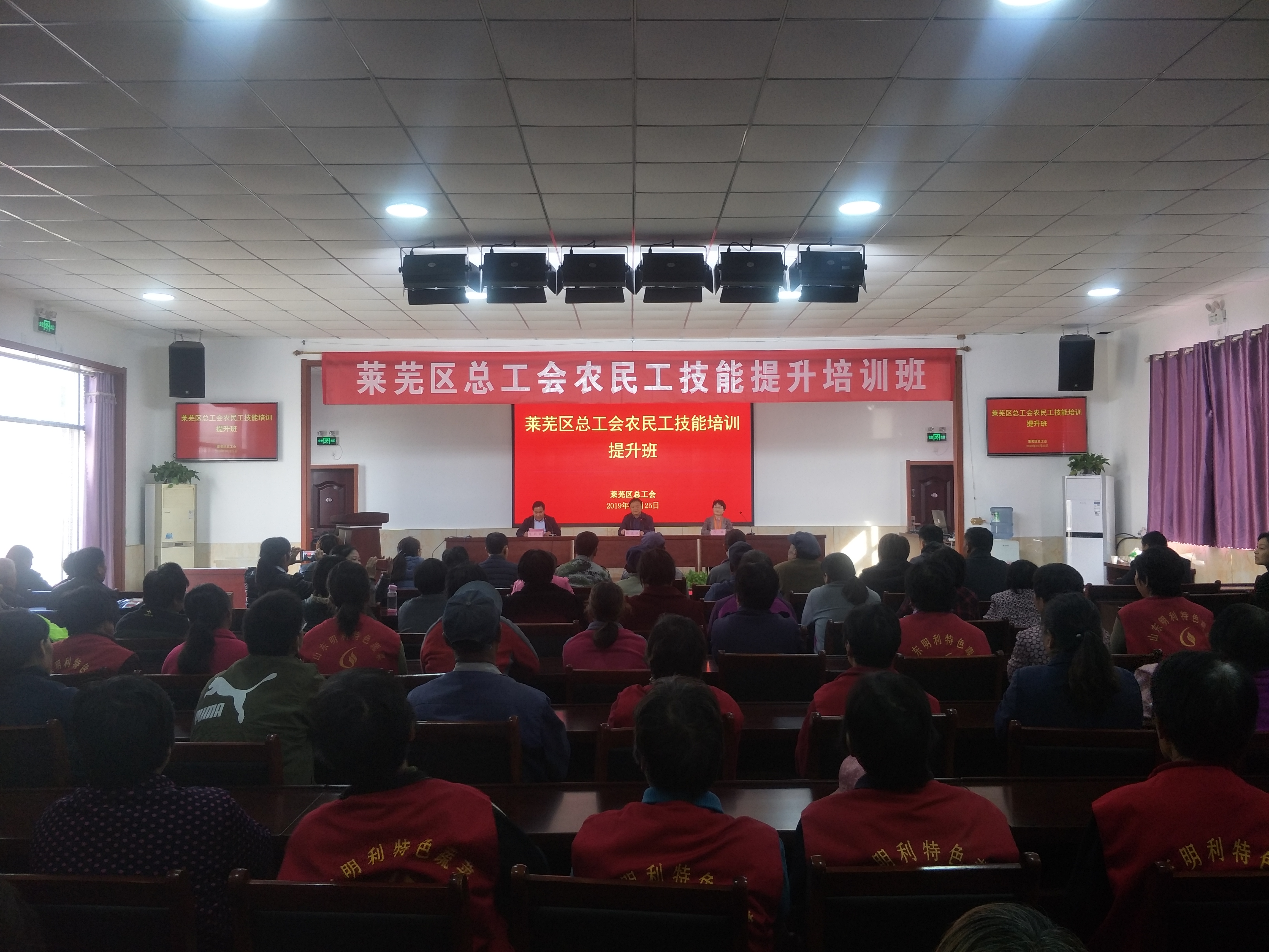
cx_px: 634
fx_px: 880
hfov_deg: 71.6
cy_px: 476
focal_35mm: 24
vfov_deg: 56.8
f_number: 1.7
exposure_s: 1/50
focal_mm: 4.1
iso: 89
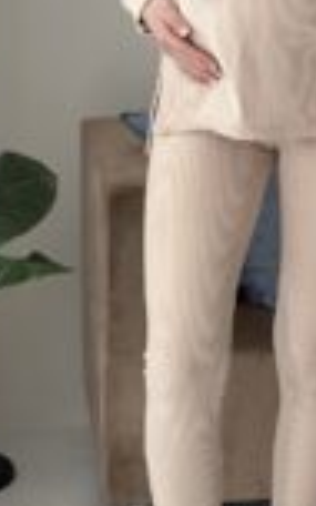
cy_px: 77
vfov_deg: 15.5
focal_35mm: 134
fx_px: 1846
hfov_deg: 9.7
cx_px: 296
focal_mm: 6.86
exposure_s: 1/60
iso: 250
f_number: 1.78
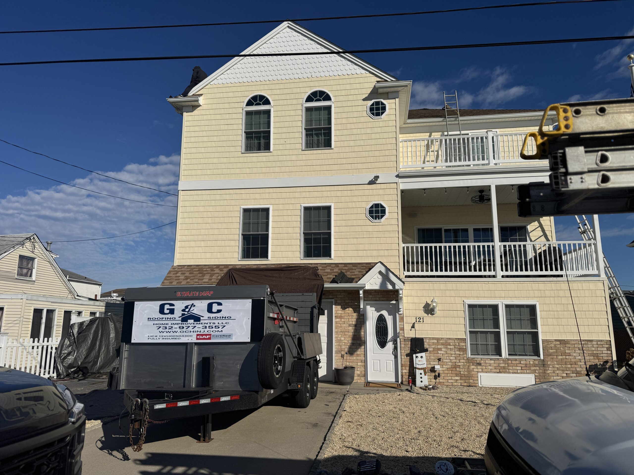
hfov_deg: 71.6
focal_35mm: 24
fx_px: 440
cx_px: 317
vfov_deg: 56.8
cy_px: 238
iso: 64
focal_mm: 6.76
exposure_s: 1/12346
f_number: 1.78
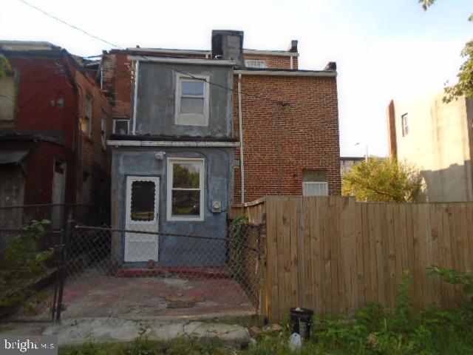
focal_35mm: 26
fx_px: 355
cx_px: 236
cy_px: 178
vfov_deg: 53.1
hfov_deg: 67.3
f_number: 3.2
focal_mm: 4.6
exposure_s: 1/250
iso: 100
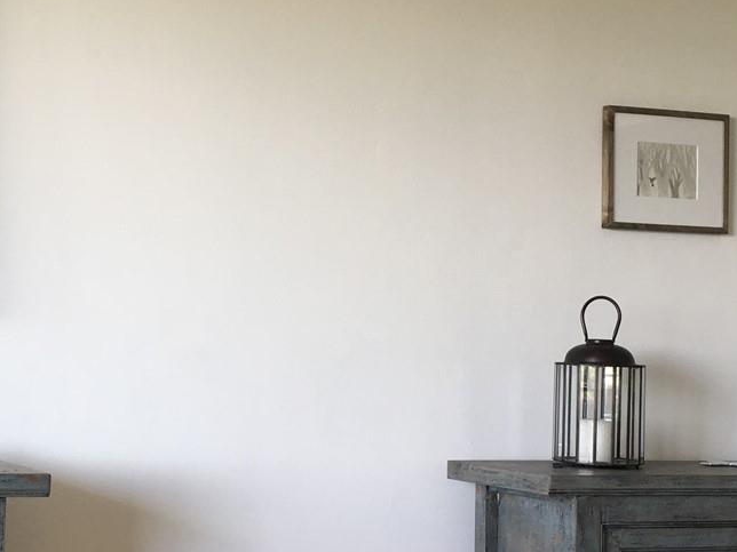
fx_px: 1533
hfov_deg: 26.4
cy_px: 278
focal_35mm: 72
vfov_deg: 20.4
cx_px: 127
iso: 25
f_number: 2.2
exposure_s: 1/30
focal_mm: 4.15
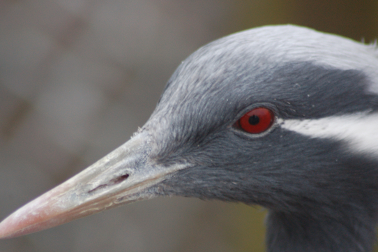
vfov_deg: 2.6
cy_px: 127
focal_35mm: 531
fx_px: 5573
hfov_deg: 3.9
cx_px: 182
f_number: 5.6
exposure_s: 1/160
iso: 800
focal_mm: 300
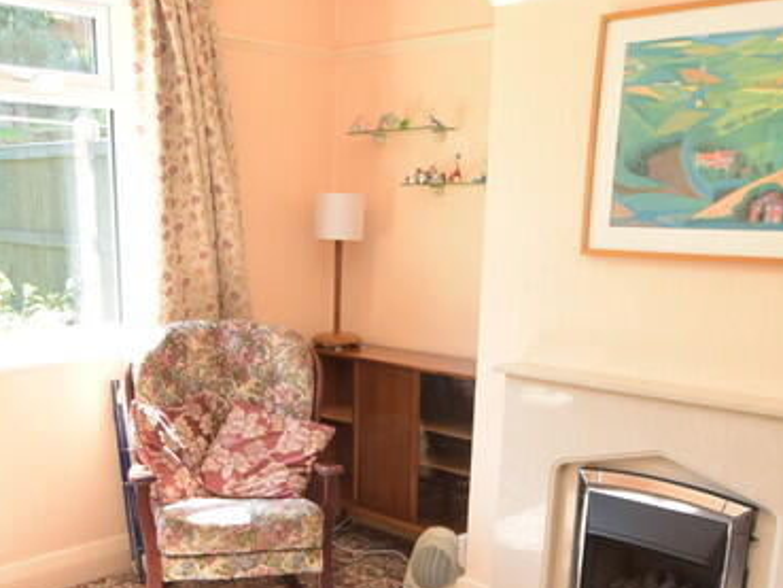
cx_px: 335
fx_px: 905
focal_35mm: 40
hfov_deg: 46.6
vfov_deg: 35.0
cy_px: 460
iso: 800
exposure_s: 1/160
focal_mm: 10
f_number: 5.6
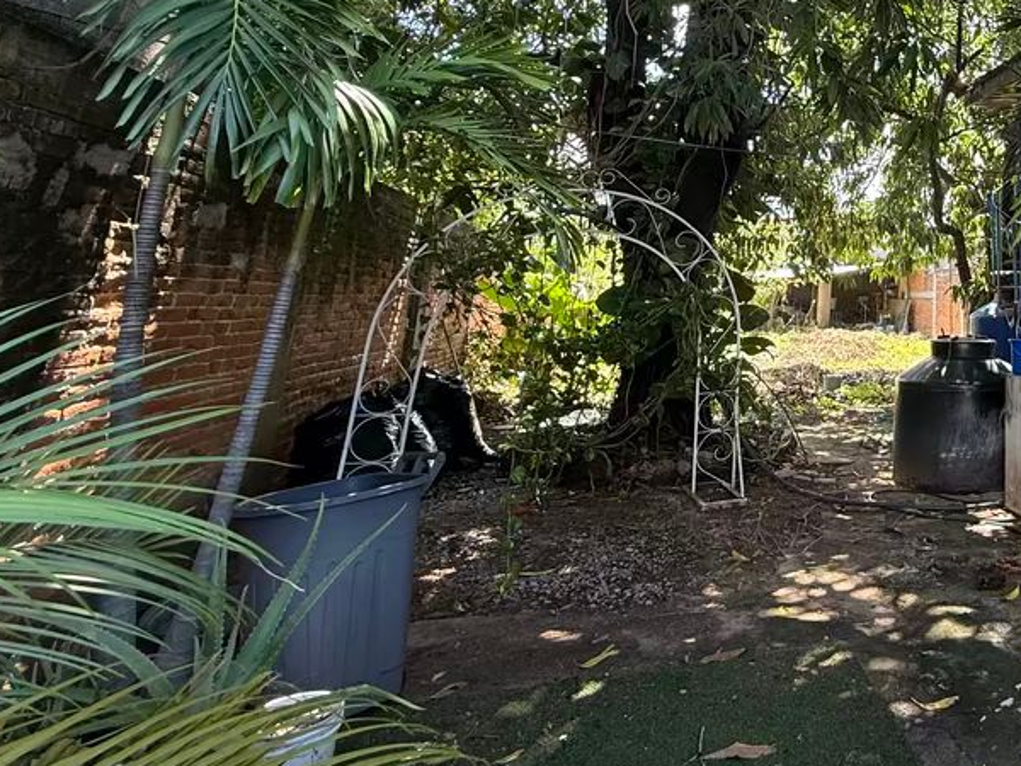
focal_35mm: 28
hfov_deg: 53.1
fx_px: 826
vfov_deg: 46.4
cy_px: 124
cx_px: 972
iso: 64
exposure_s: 1/99
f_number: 2.2
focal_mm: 2.22
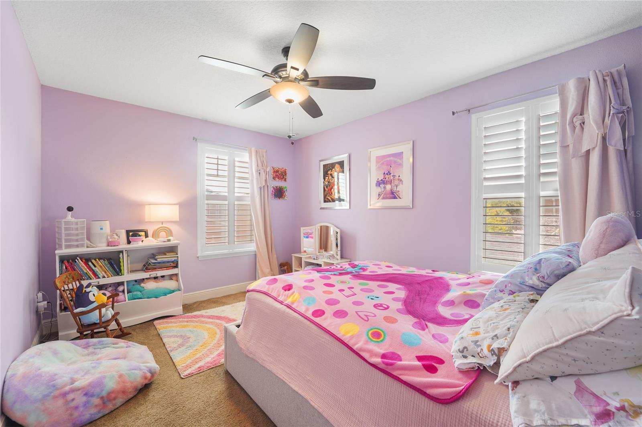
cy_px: 214
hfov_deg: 104.3
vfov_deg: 81.2
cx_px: 321
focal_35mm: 14
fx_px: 250
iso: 200
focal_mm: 14
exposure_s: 1/80
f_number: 8
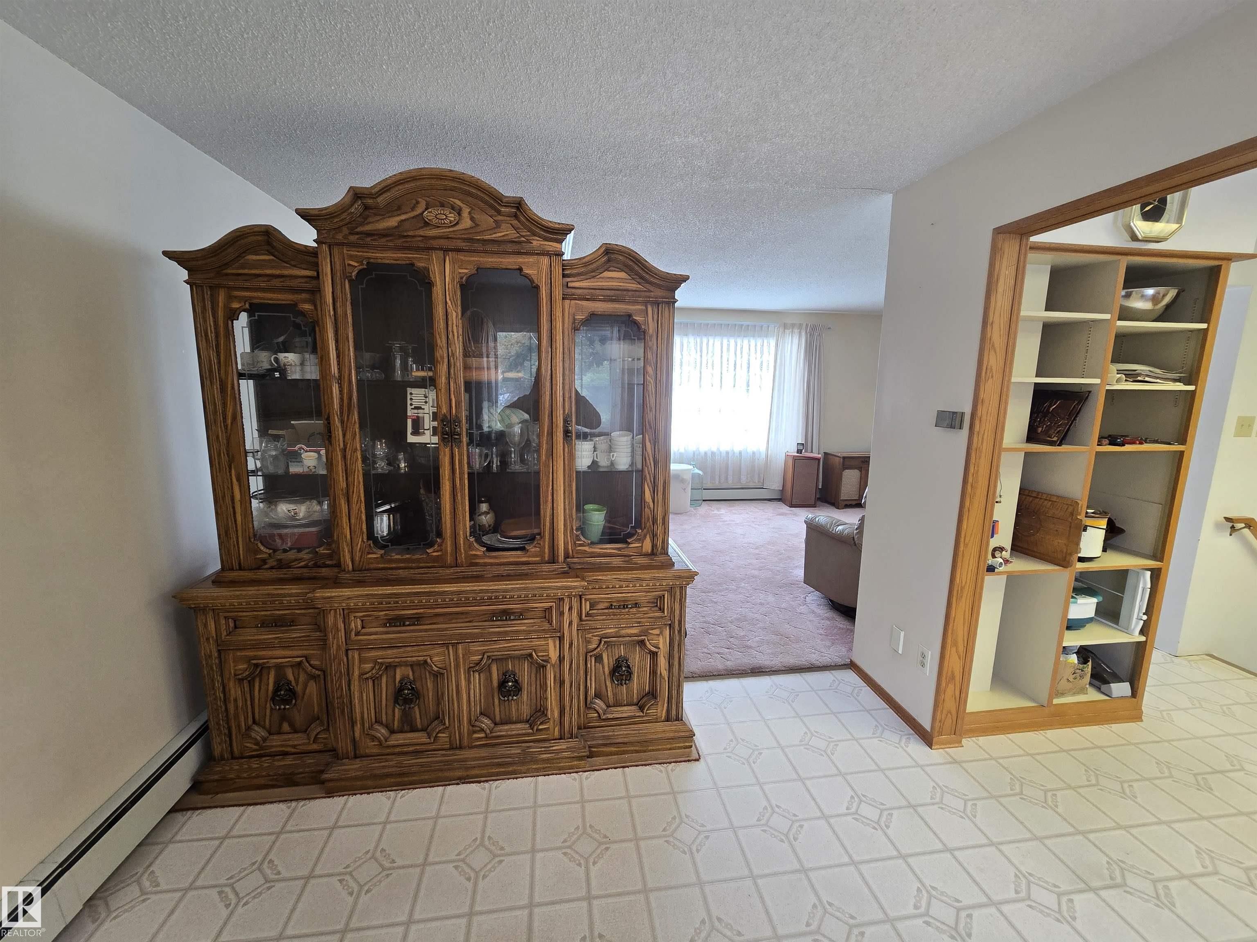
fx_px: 472
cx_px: 628
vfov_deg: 89.9
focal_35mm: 13
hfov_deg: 106.2
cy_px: 471
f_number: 2.2
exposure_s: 1/60
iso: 100
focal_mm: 2.2
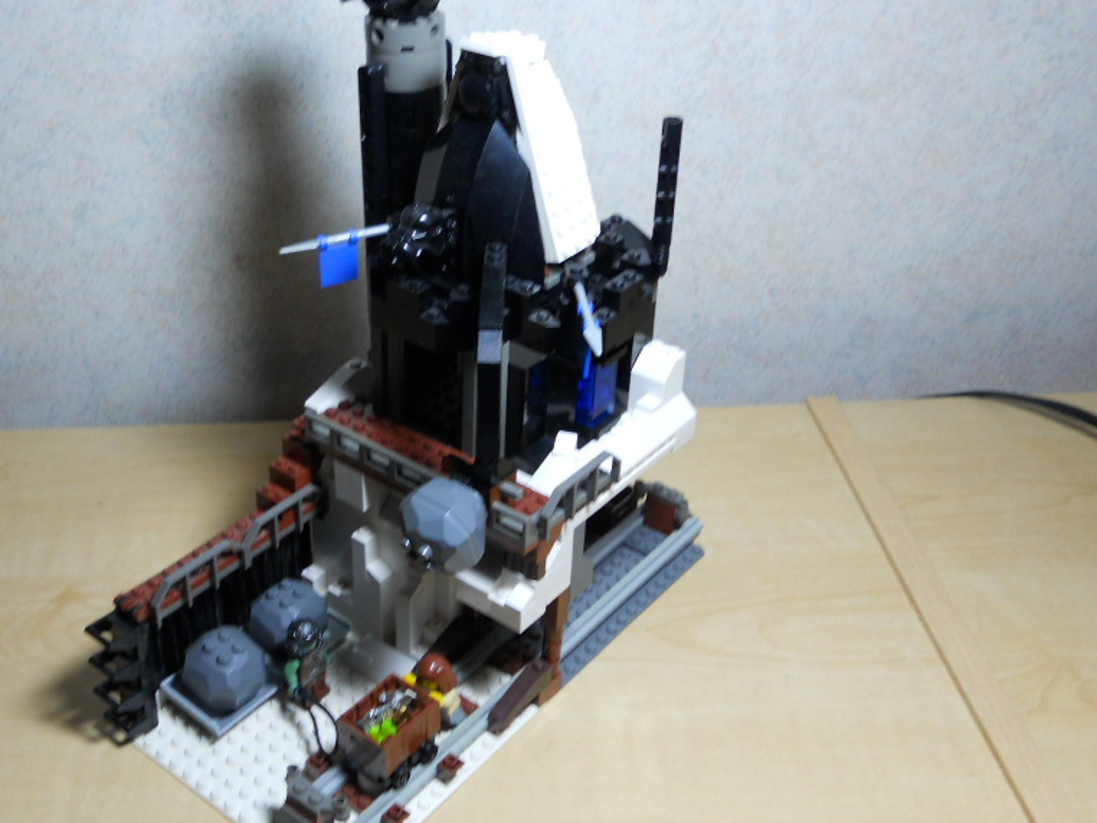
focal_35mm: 43
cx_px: 402
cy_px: 413
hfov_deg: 43.4
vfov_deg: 33.6
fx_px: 1363
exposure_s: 1/30
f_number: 3.5
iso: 125
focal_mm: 5.8
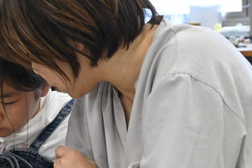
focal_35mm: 108
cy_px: 120
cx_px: 50
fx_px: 756
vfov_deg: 12.6
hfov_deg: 18.8
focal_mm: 35
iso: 1600
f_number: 5.3
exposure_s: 1/100
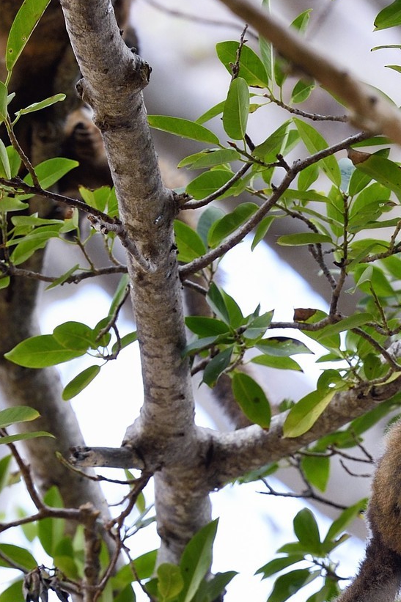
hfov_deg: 2.3
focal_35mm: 585
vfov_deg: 3.5
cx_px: 565
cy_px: 876
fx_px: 9778
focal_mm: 200
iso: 800
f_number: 5.6
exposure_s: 1/400
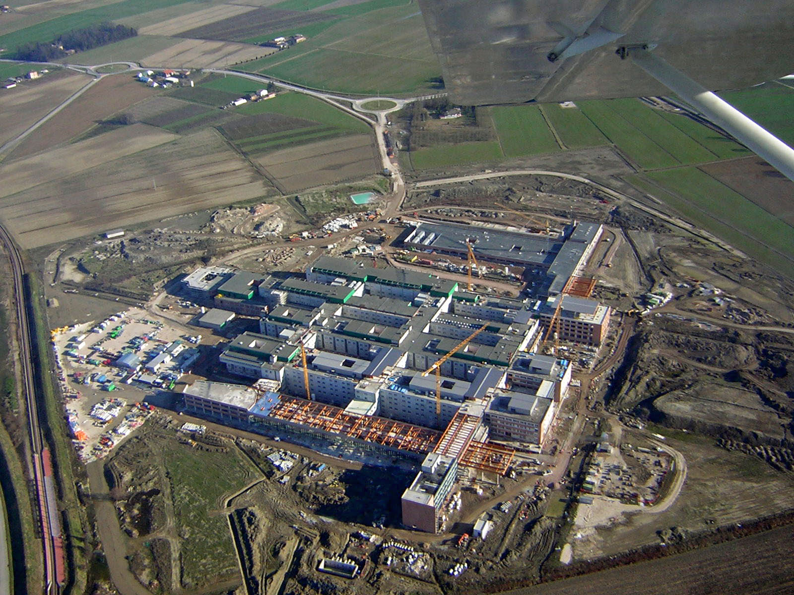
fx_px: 826
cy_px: 298
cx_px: 397
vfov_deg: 39.7
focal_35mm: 36
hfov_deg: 51.4
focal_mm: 4.7
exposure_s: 1/170
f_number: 5.2
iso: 50
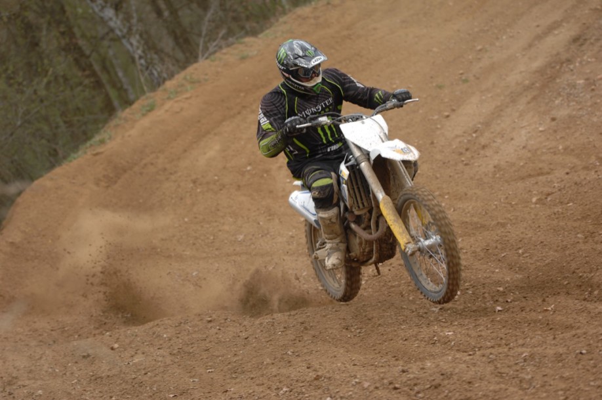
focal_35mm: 117
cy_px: 200
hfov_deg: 17.5
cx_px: 301
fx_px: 1953
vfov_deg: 11.7
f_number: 2.8
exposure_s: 1/500
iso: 125
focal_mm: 78
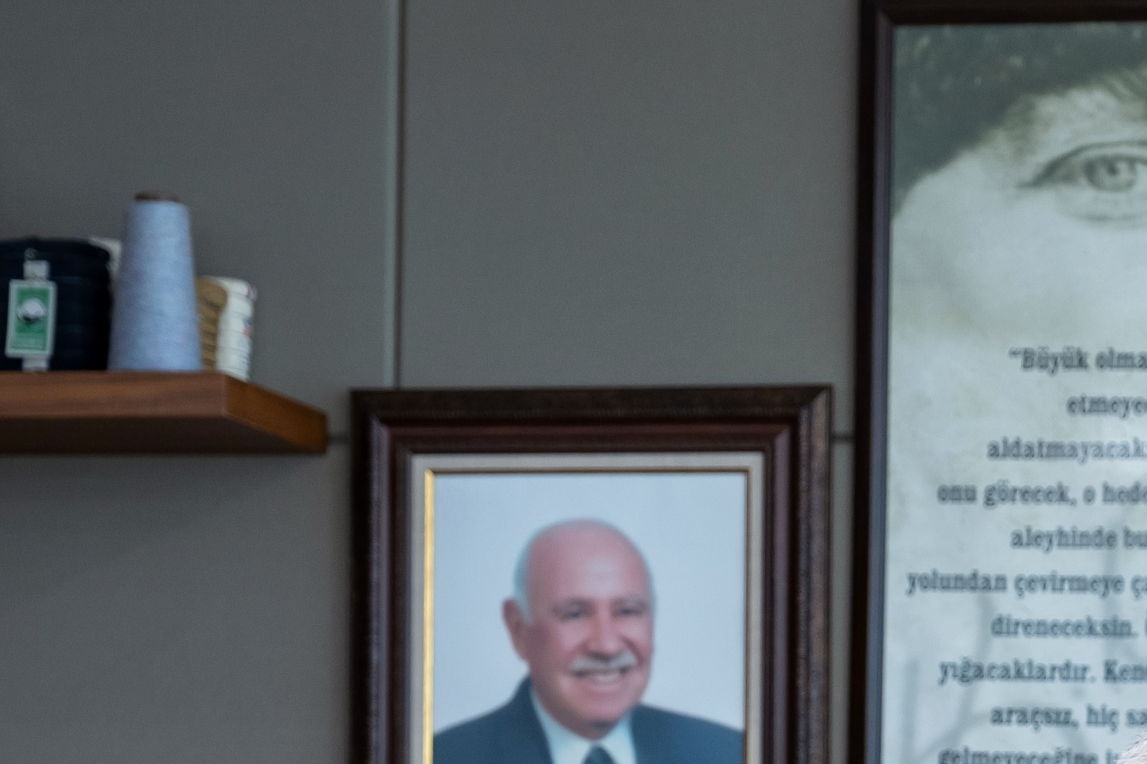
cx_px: 1026
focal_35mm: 141
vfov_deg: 9.6
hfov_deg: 14.4
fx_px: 4492
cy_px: 970
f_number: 2.8
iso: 250
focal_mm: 35.3
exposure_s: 1/60
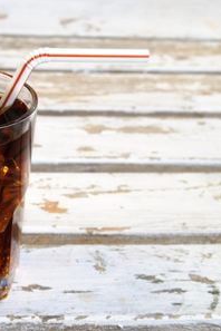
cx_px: 15
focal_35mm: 91
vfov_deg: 22.4
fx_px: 838
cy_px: 166
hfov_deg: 14.8
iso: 100
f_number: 8
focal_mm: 40
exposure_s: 1/80
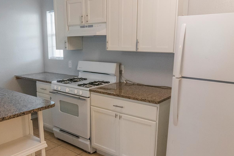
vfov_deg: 42.2
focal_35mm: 31
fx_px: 202
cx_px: 98
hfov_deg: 60.0
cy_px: 92
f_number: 4
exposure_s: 1/125
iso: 1600
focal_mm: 12
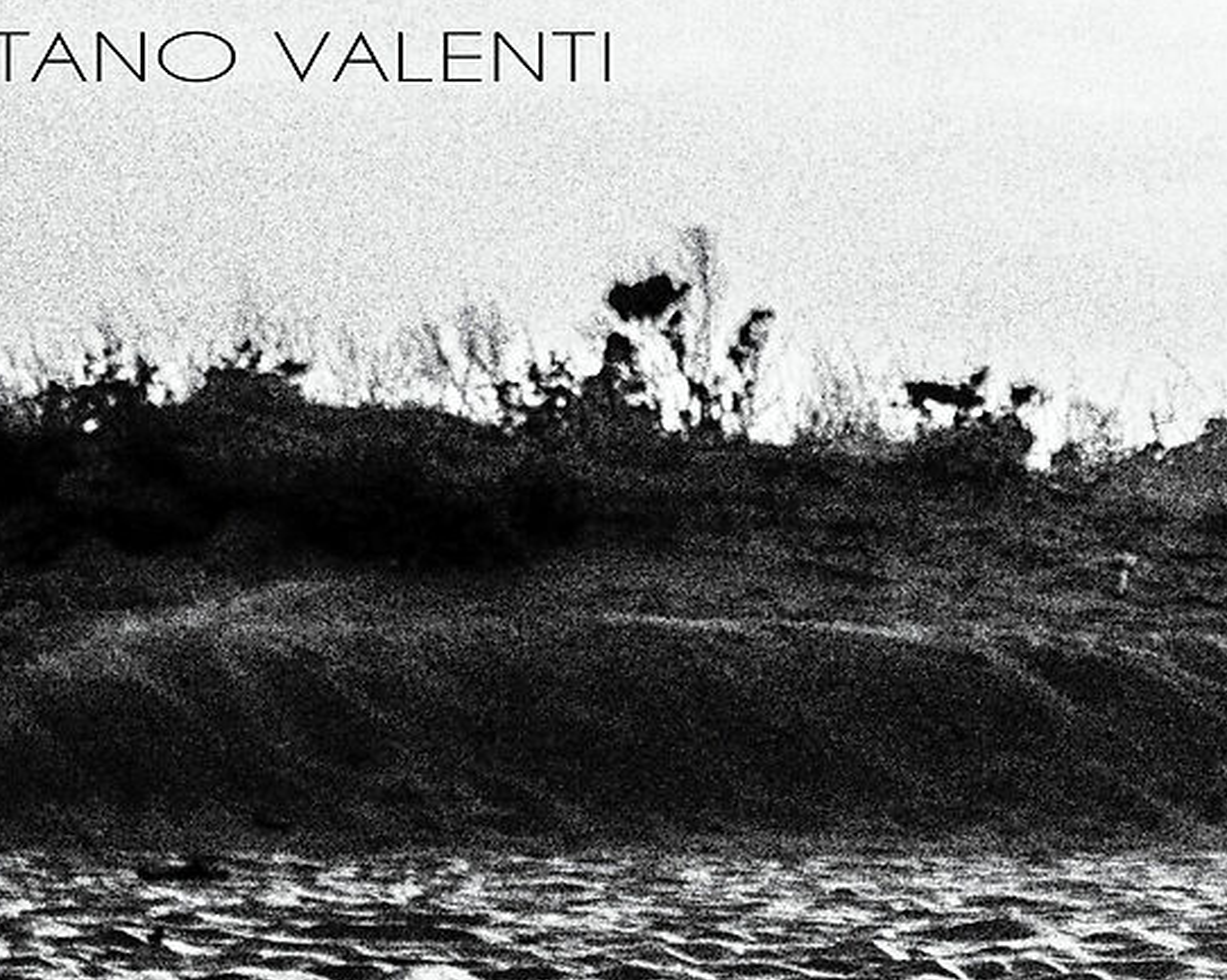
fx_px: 5335
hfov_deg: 12.5
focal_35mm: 147
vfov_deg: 10.5
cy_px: 541
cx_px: 1797
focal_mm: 17
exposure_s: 1/1000
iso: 200
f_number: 3.7
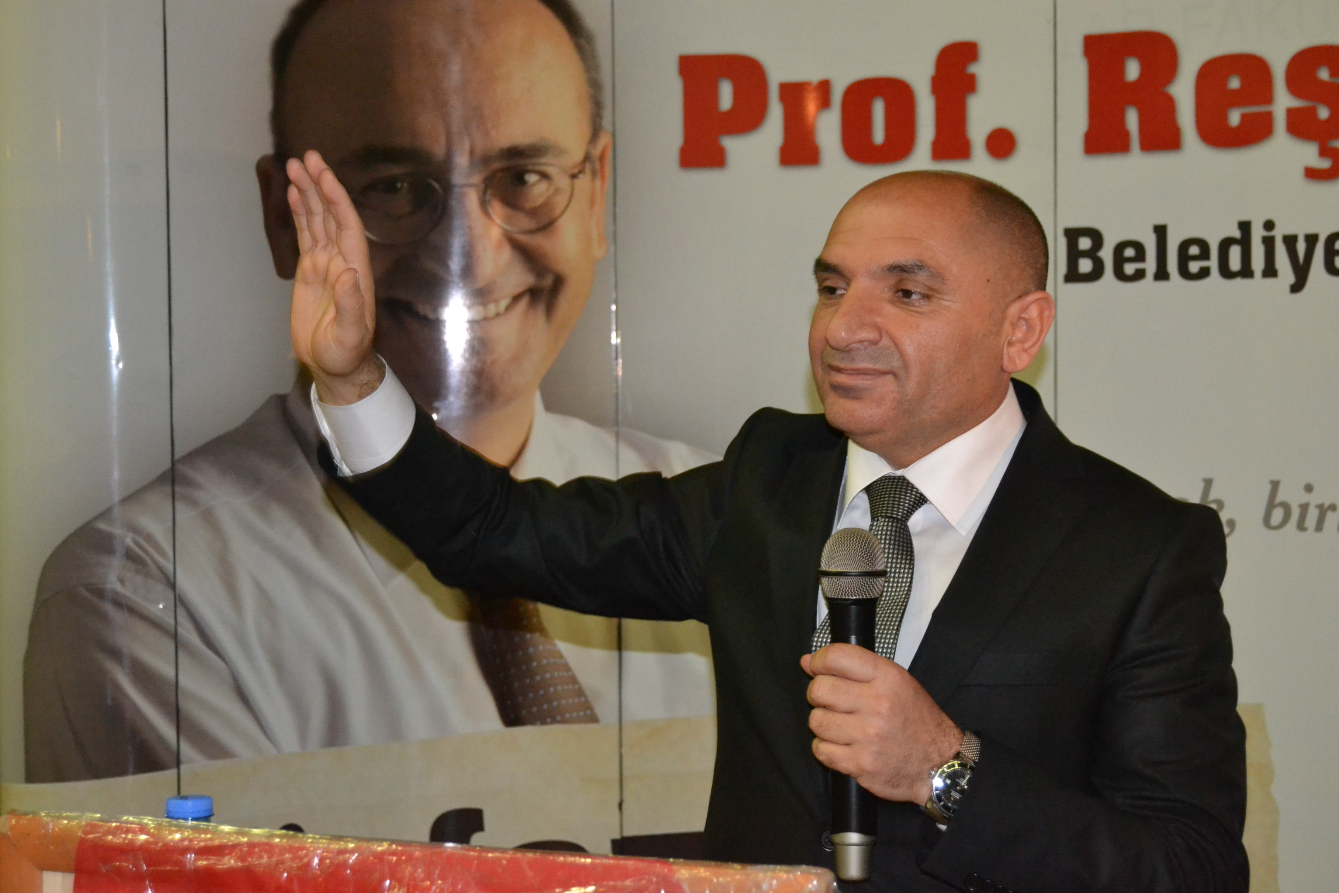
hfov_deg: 33.4
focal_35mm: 60
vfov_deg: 22.6
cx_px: 670
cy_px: 446
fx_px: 2231
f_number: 5
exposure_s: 1/60
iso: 3200
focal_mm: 40
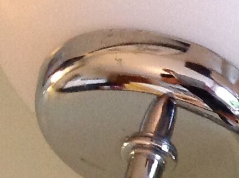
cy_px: 322
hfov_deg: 8.8
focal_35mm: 208
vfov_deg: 6.9
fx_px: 1435
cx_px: 536
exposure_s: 1/17
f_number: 2.4
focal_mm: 4.28
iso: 160
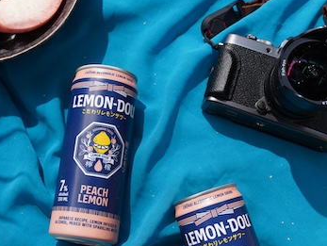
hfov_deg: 30.8
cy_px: 166
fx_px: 586
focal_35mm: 62
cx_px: 97
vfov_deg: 23.6
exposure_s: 1/250
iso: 800
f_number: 5.6
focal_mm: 35
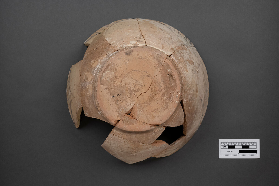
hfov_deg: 39.6
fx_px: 387
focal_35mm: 50
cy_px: 93
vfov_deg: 27.0
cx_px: 140
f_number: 13
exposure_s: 1/80
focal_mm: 50
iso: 640
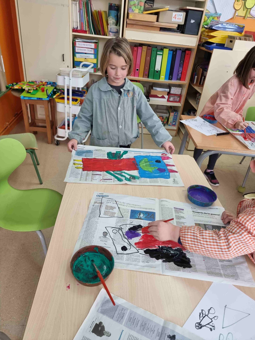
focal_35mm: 24
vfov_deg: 71.6
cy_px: 170
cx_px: 128
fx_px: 236
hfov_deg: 56.8
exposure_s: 1/100
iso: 160
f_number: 1.8
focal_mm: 6.7
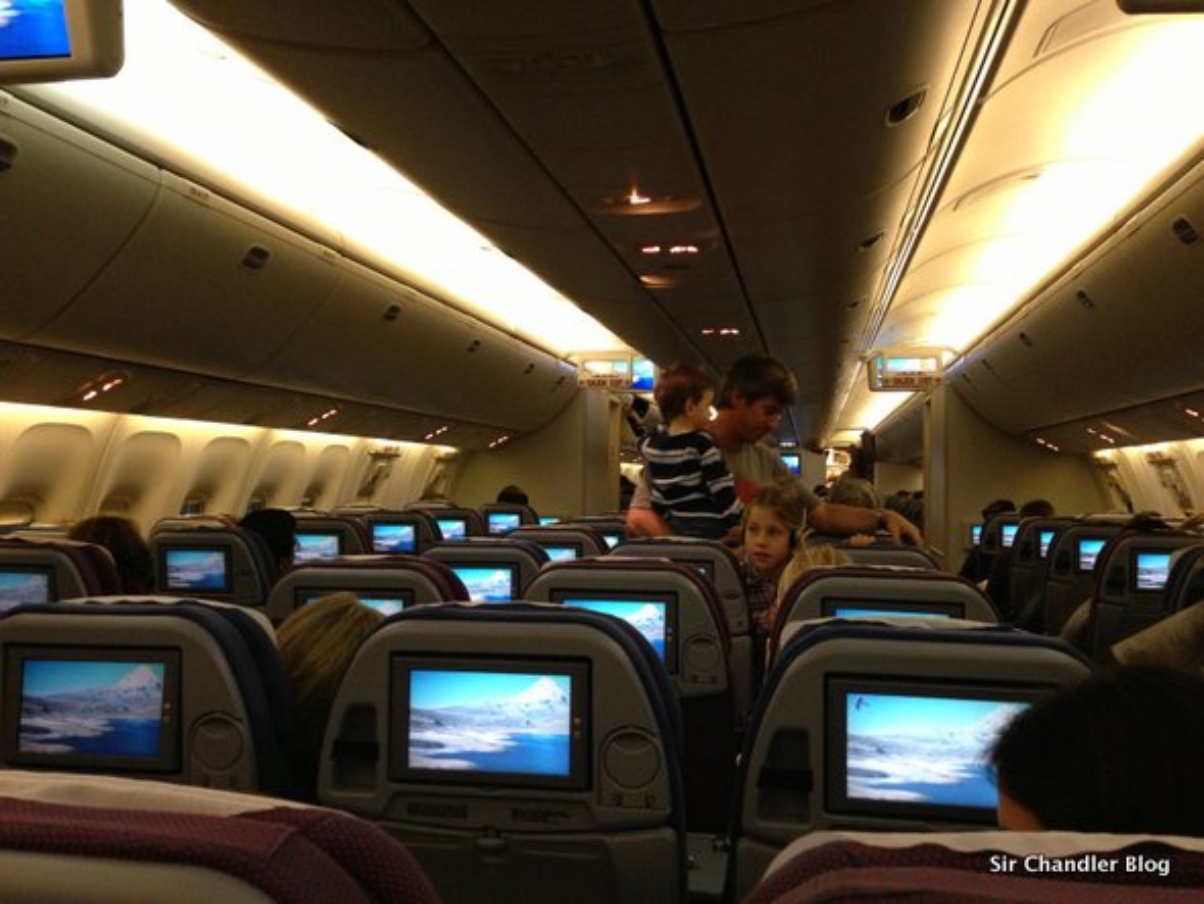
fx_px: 1148
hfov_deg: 55.3
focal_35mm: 33
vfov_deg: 43.0
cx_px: 602
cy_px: 452
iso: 320
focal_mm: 4.13
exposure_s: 1/20
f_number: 2.4
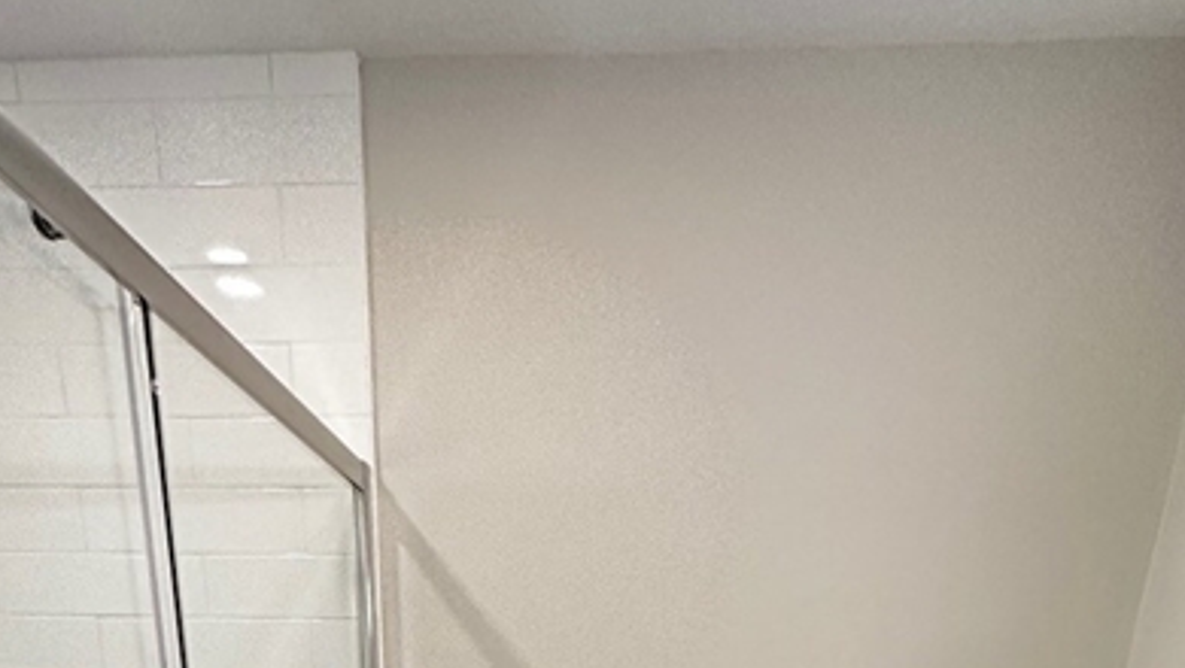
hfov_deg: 64.2
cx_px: 553
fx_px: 943
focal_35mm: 30
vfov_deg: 24.1
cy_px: 1130
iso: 250
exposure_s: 1/60
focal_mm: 2.22
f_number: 2.2
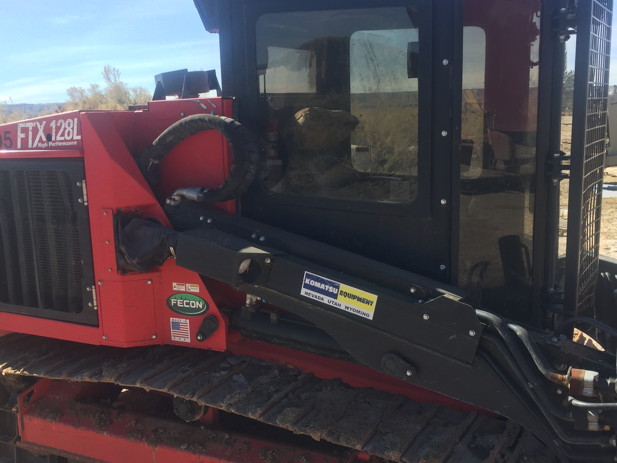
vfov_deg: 35.1
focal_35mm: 41
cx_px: 260
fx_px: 731
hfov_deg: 45.6
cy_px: 267
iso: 32
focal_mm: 4.15
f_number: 2.2
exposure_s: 1/879
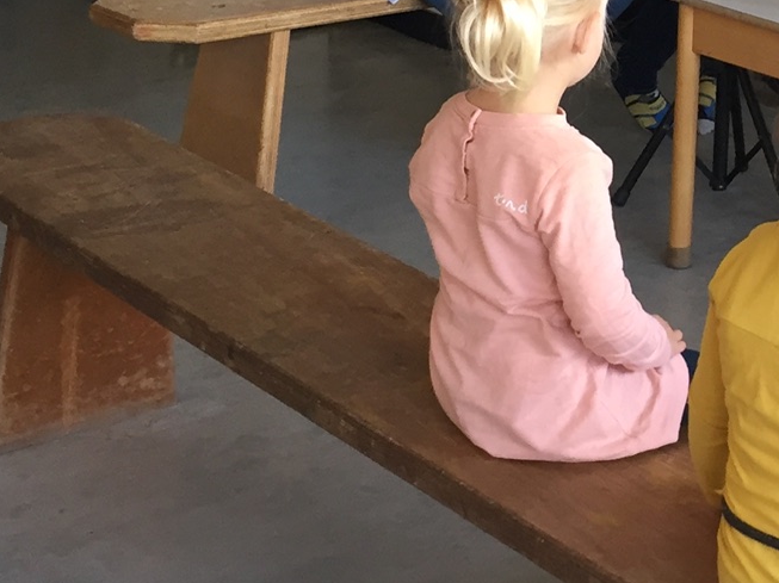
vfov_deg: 15.9
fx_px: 2047
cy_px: -1
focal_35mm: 91
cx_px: 857
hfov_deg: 20.5
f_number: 2.2
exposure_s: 1/33
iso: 80
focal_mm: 4.15
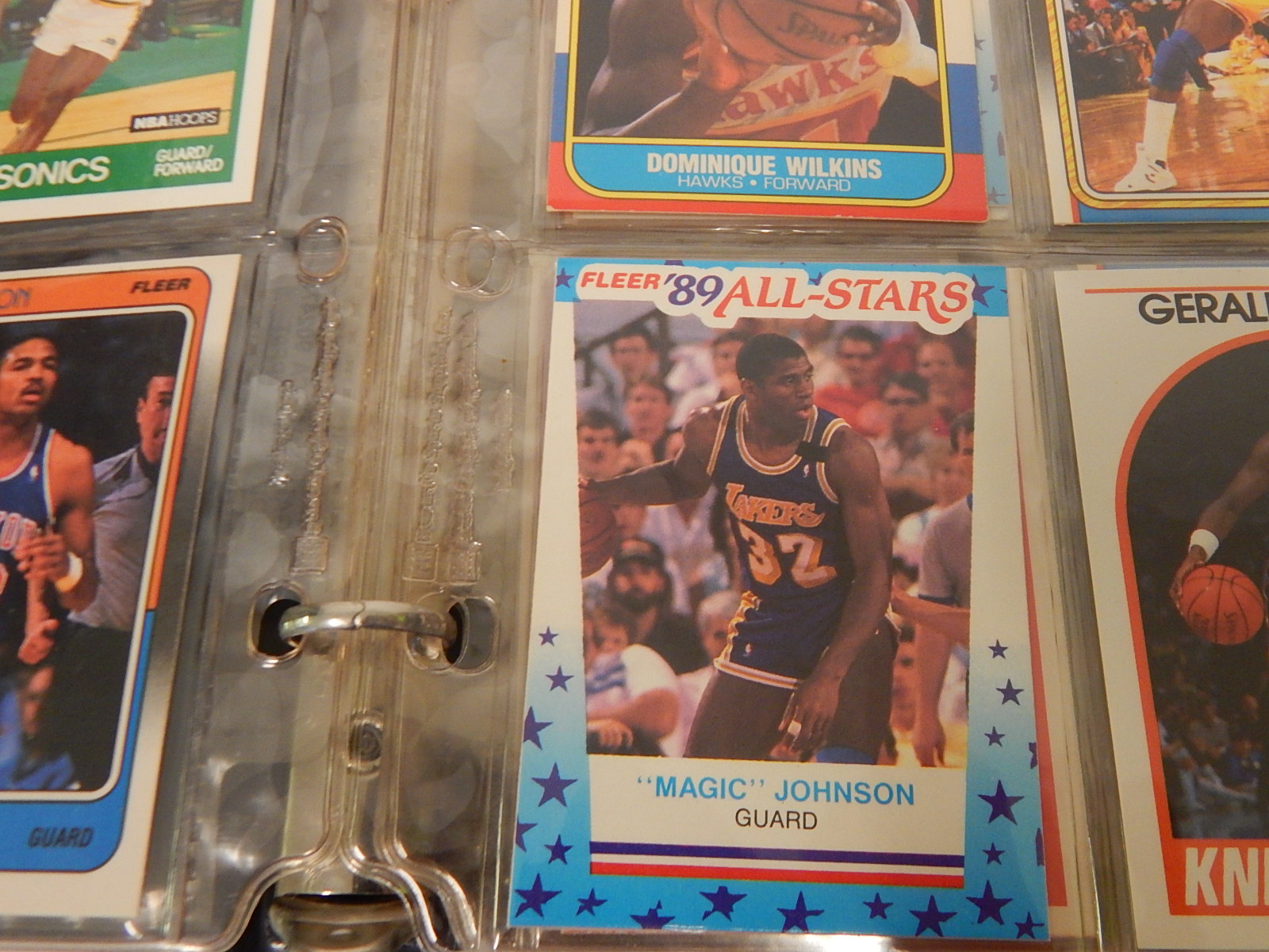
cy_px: 476
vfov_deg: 45.4
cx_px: 634
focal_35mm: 31
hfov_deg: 58.4
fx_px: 1136
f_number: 3.2
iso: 400
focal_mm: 5.6
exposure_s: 1/25
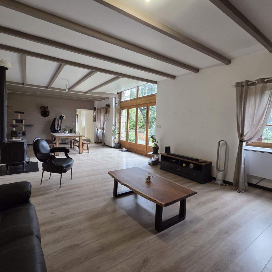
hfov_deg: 87.4
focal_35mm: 16
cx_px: 141
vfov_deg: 87.4
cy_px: 132
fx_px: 142
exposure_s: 1/50
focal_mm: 2.2
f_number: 2.2
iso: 400
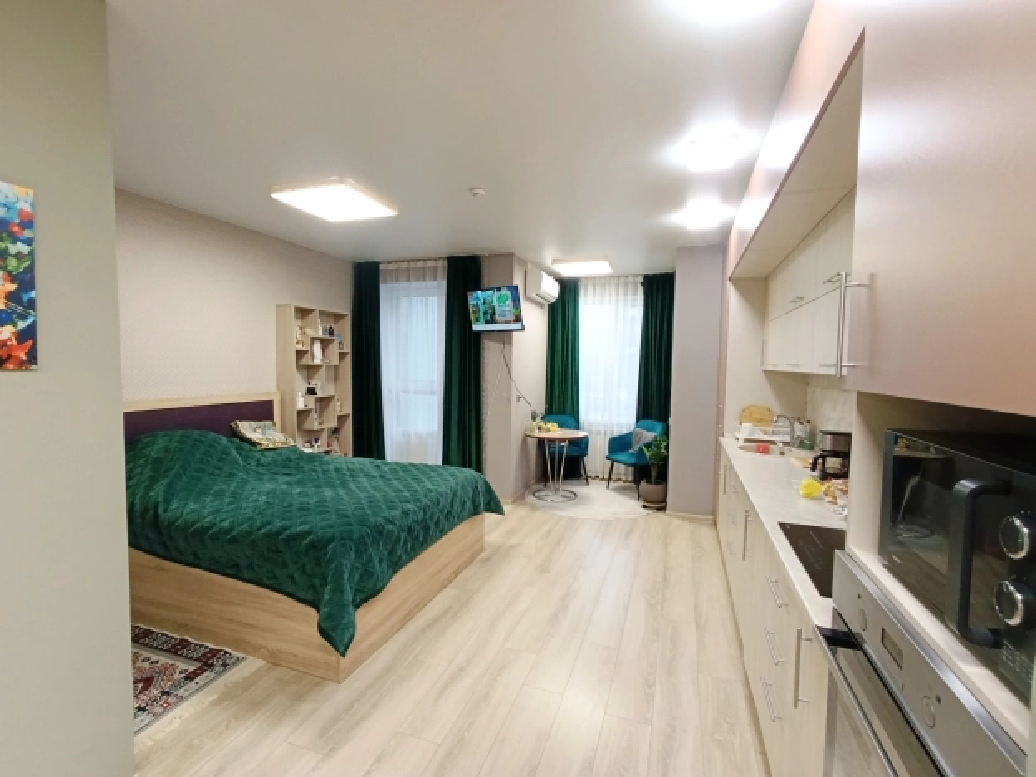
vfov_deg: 78.1
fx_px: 479
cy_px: 388
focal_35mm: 16
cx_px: 518
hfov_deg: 94.5
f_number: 2.2
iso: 320
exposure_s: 1/50
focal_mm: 1.65
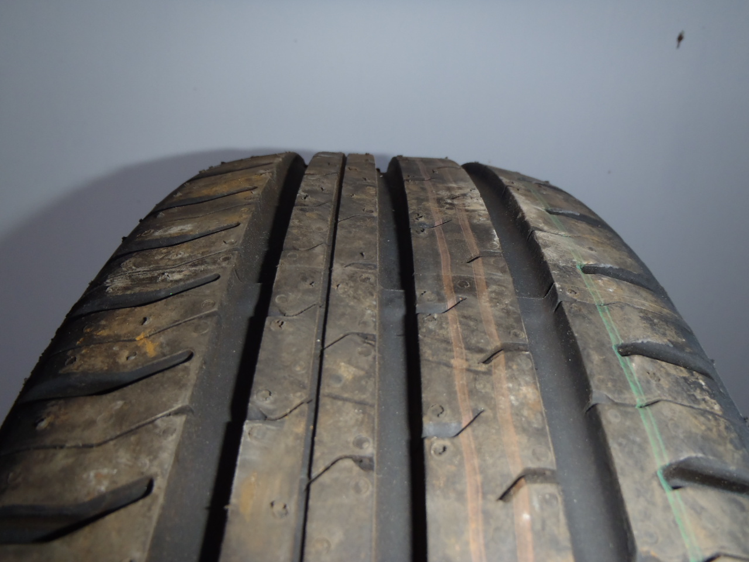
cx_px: 374
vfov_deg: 49.7
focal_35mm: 28
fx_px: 606
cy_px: 281
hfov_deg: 63.4
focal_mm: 5
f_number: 3.9
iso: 100
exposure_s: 1/30
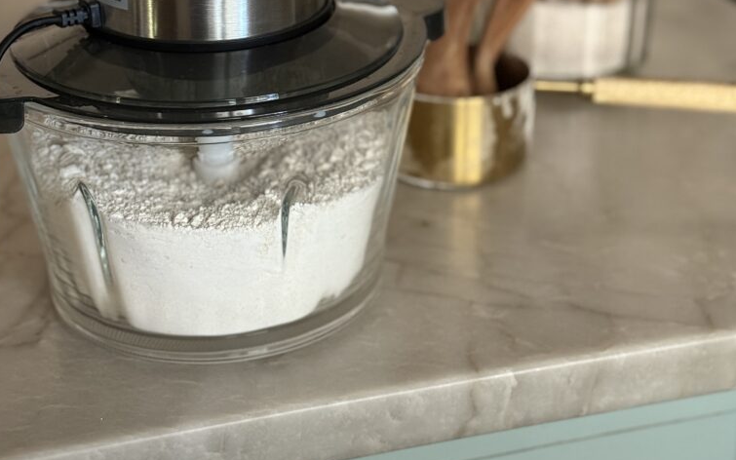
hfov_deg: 29.8
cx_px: 366
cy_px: 83
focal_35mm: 69
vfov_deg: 18.7
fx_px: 1384
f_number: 1.78
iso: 500
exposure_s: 1/37
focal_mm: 6.76
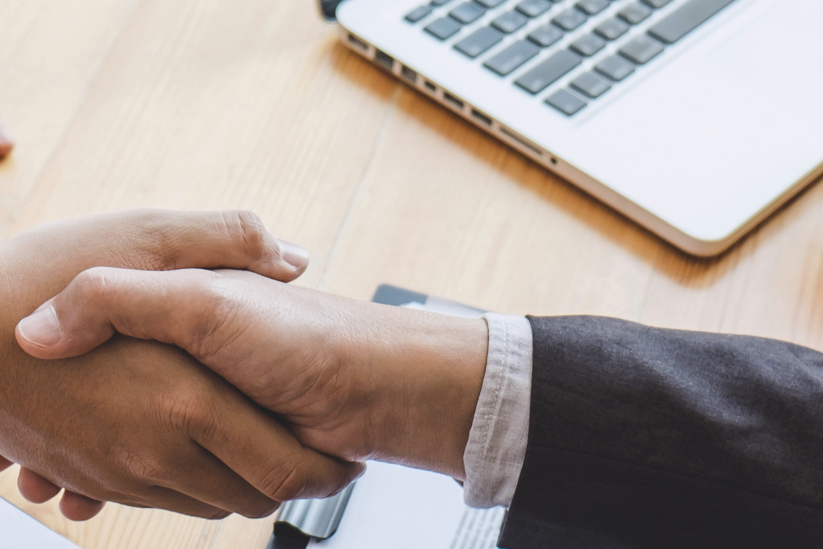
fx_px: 2583
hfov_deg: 18.1
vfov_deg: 12.1
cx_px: 291
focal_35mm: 113
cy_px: 295
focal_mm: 28.9
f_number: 3.2
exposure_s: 1/100
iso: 200
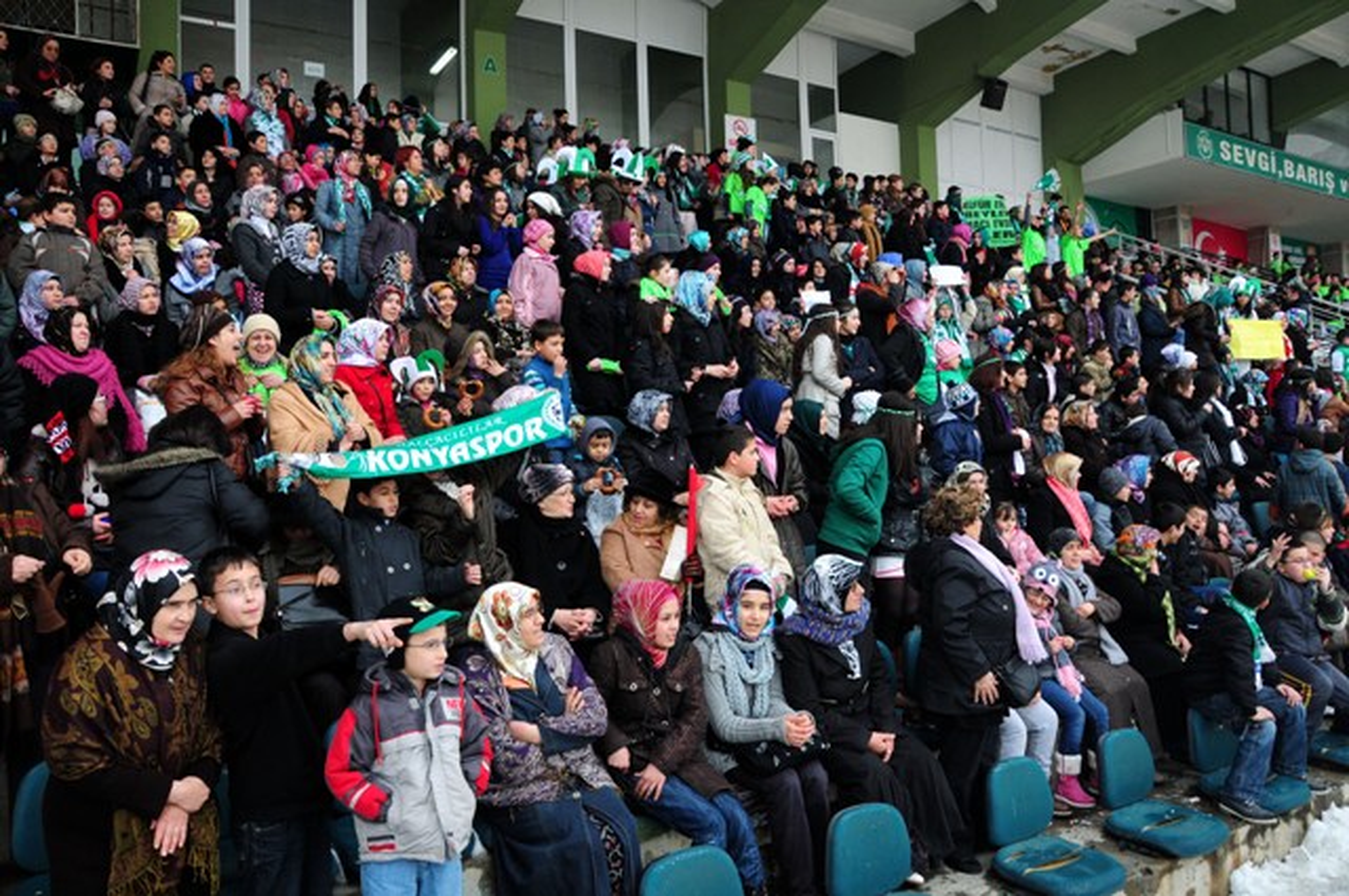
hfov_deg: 67.4
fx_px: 1010
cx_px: 674
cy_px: 448
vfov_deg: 47.8
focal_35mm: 27
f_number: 5.6
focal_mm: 18
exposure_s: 1/320
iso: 640
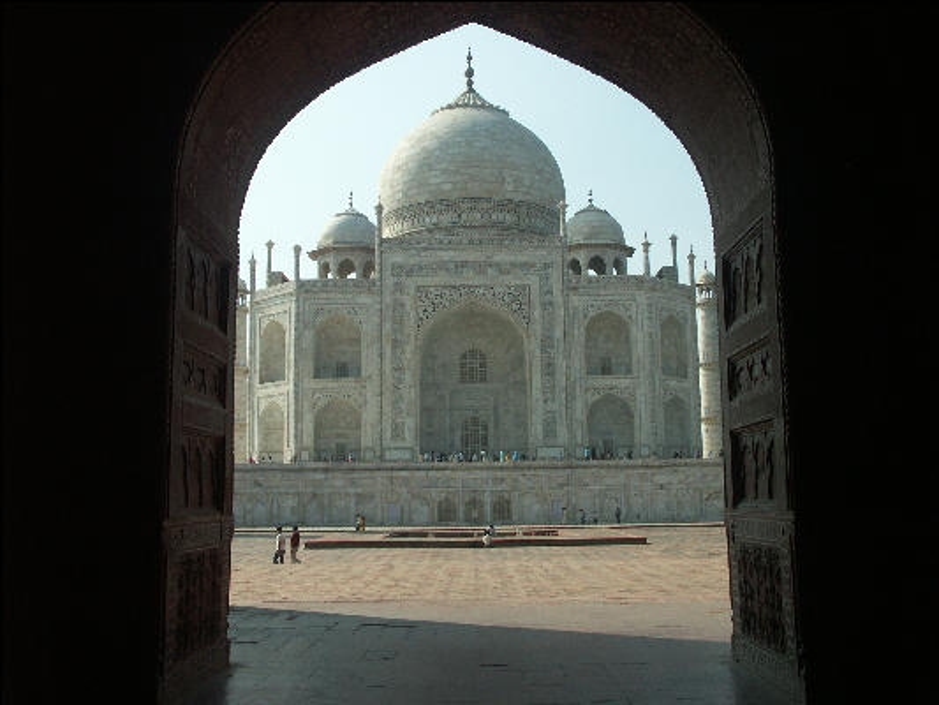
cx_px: 470
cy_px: 352
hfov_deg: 52.6
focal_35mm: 35
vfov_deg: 40.7
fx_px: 950
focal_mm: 9.03
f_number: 8
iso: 100
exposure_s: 1/400
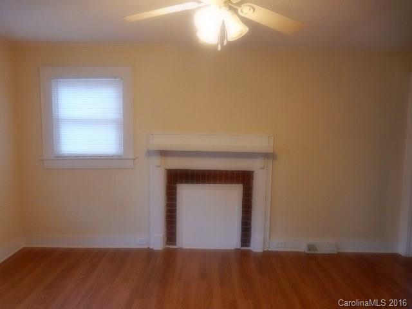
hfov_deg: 69.4
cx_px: 206
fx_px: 298
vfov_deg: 54.9
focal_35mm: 25
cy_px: 154
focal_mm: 4.5
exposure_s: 1/15
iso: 400
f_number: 3.7
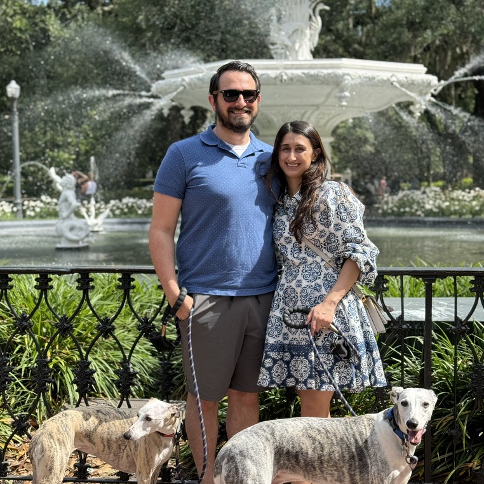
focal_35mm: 57
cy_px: 243
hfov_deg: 30.0
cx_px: 241
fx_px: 902
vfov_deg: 30.0
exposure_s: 1/1560
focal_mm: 6.76
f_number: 1.78
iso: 64
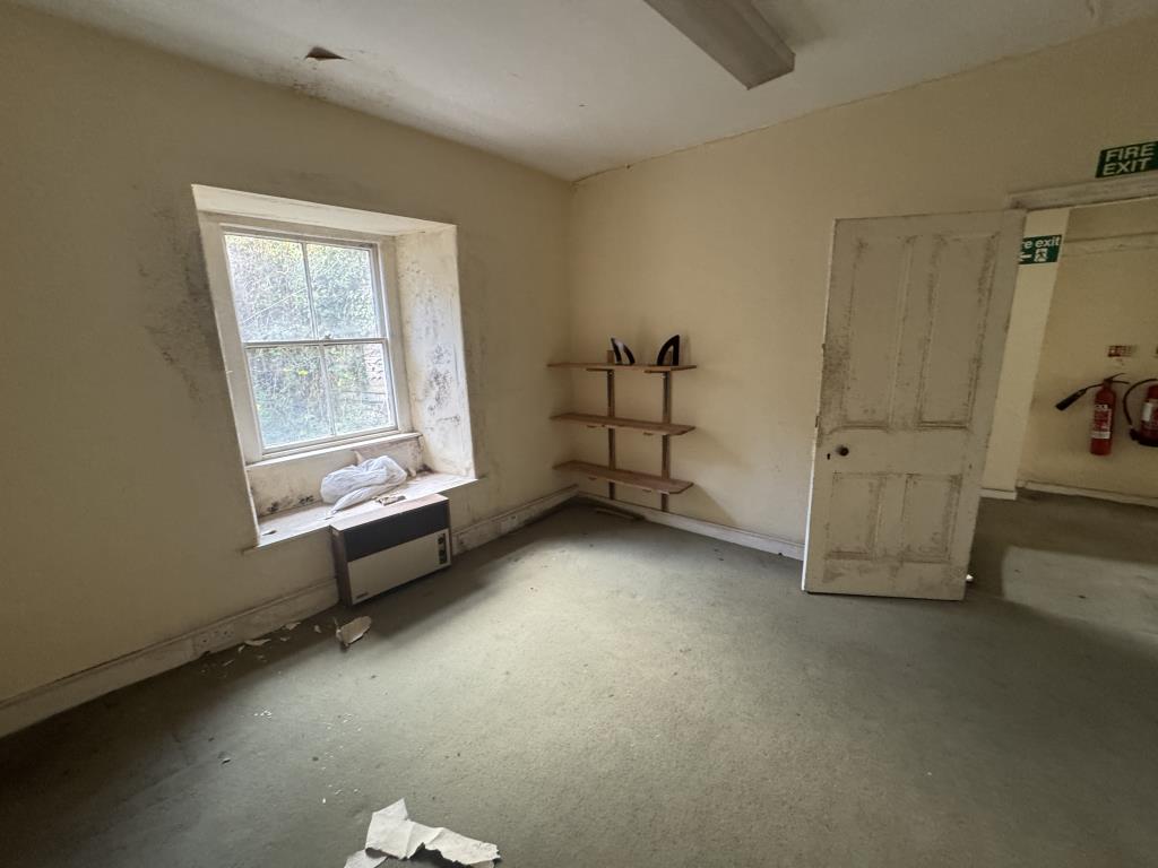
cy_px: 434
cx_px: 579
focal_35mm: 14
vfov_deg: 85.7
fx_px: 468
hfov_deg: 102.1
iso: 320
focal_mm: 2.22
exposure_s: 1/71
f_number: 2.2
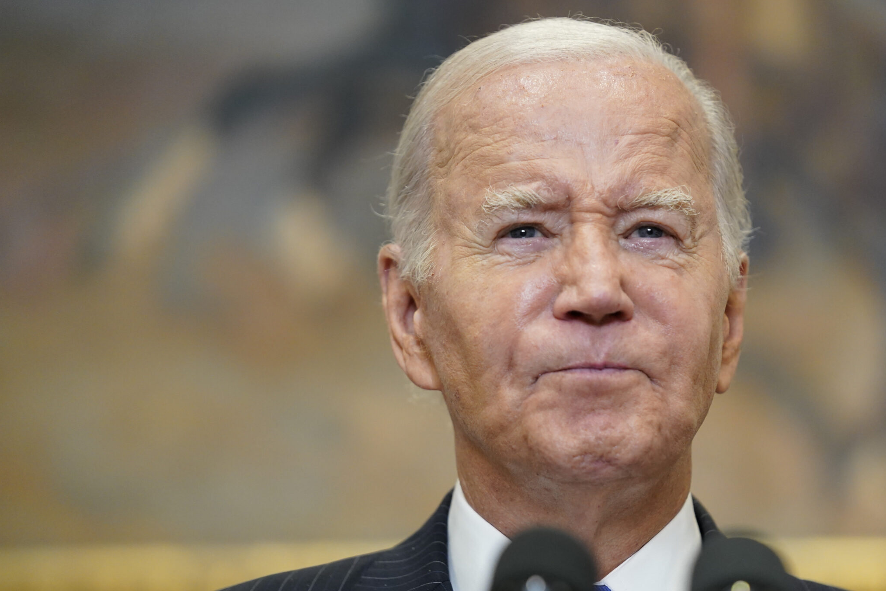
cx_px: 554
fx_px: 6177
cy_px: 357
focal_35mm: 251
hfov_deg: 8.2
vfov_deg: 5.5
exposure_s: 1/250
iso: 2500
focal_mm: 200
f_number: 2.8
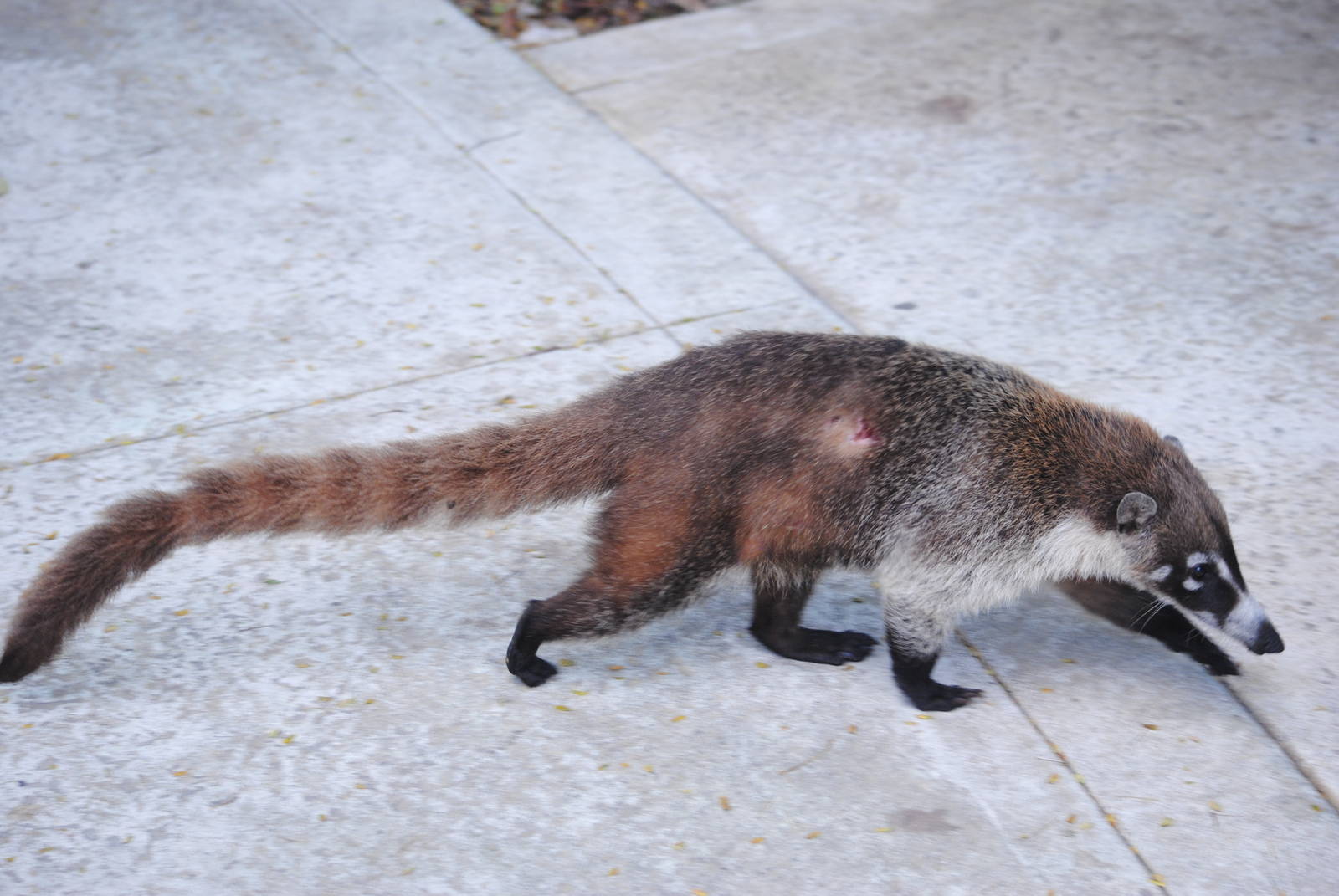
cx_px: 670
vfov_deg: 14.1
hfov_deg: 20.9
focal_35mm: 98
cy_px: 448
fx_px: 3631
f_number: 4.5
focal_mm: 65
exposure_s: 1/100
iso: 400
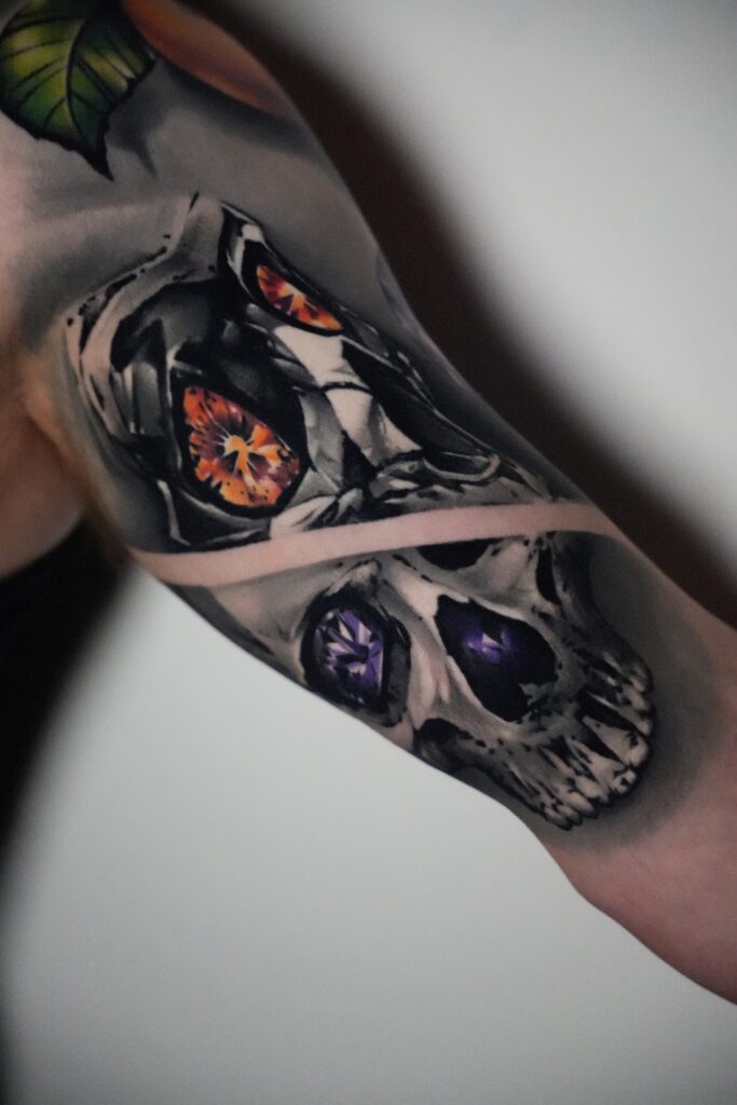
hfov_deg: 20.4
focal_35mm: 67
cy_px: 552
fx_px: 2050
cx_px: 368
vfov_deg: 30.2
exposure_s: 1/2000
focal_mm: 66.8
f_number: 2.8
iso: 20000
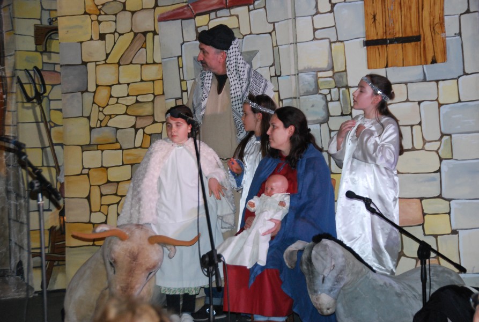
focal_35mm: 105
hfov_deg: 19.4
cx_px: 240
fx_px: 1400
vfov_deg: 13.1
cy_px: 161
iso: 1000
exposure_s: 1/60
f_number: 5
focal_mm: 70
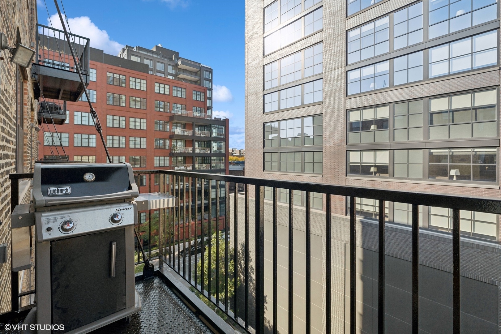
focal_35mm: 16
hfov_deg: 96.7
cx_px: 250
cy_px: 167
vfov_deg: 73.7
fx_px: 223
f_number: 7.1
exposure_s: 1/800
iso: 320
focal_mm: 16
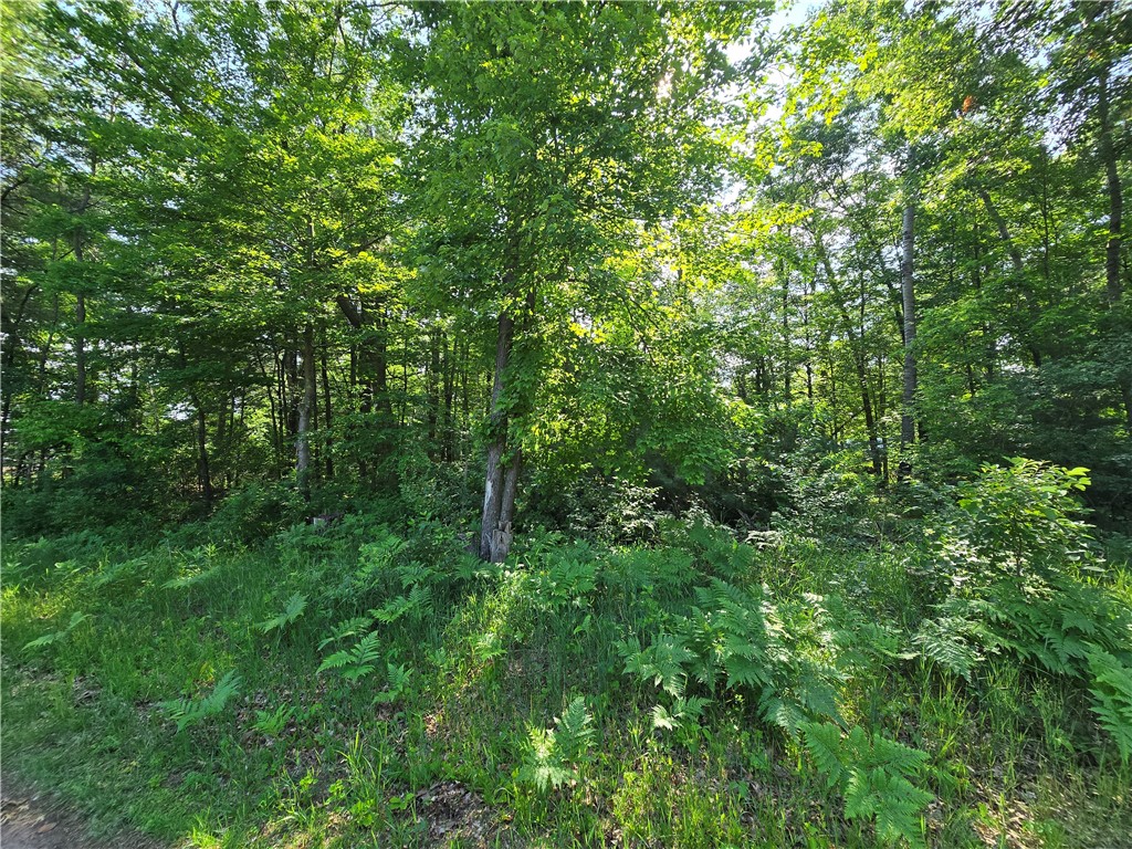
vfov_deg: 89.9
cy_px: 424
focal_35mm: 13
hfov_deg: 106.2
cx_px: 566
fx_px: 425
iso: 50
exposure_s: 1/352
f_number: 2.2
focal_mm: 2.2
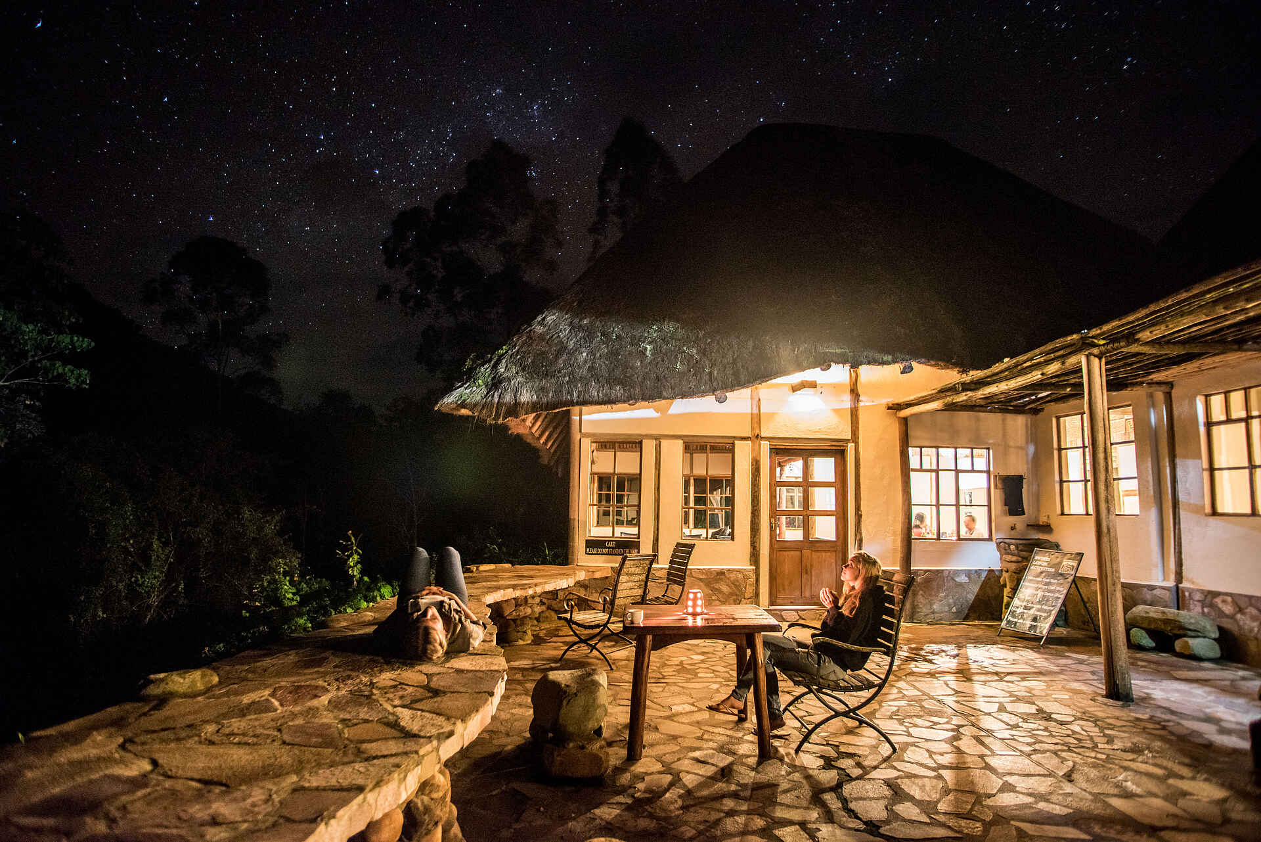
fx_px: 701
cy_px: 421
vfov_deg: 62.0
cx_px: 630
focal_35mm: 20
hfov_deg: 84.0
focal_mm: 20
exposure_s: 3
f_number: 2.8
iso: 1000
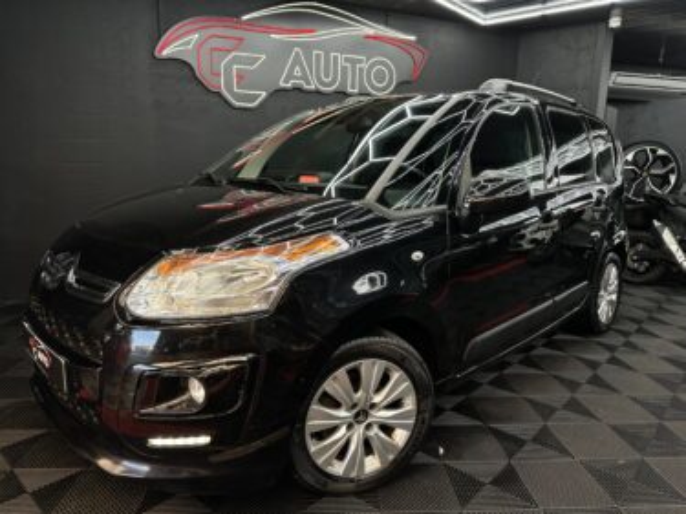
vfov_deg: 56.8
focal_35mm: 24
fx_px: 475
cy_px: 257
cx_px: 343
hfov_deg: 71.6
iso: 80
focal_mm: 6.86
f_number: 1.78
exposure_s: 1/100
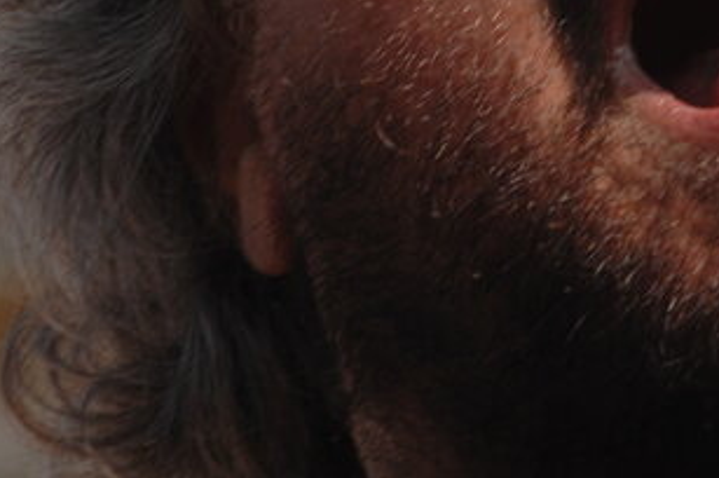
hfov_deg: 3.9
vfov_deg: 2.6
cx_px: 843
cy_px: -101
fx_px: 10554
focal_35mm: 529
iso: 100
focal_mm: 100
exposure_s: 1/320
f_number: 8
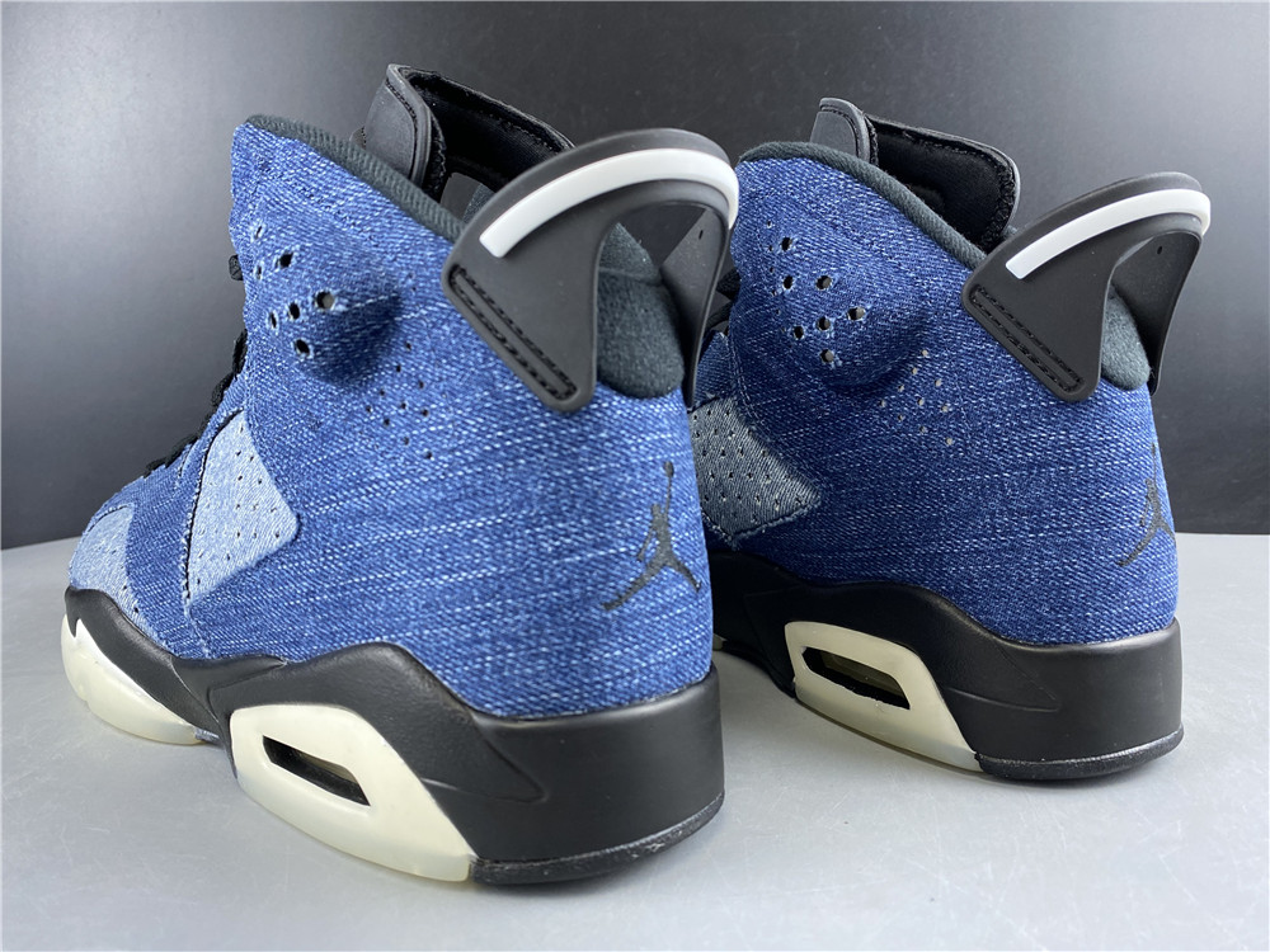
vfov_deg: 53.1
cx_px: 635
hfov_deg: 67.3
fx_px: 954
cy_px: 476
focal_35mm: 26
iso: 125
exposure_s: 1/50
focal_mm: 4.25
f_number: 1.8
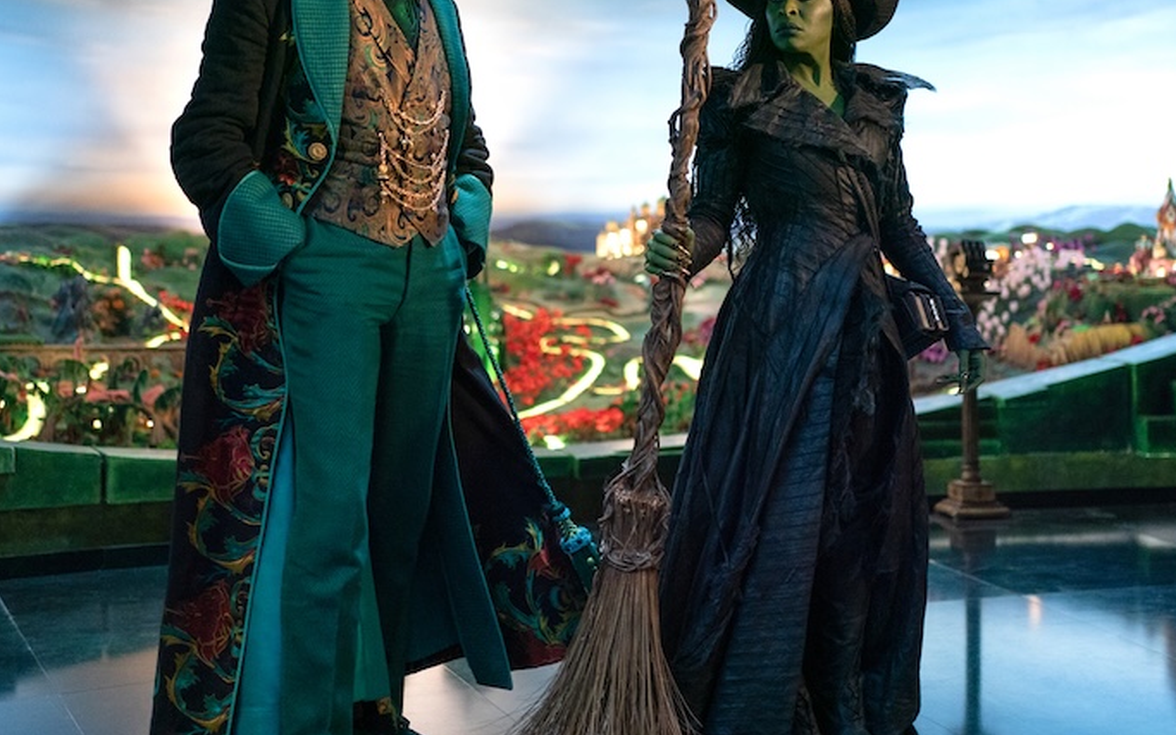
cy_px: 260
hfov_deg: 42.6
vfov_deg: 27.3
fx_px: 1506
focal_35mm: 47
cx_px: 627
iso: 2500
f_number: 1.8
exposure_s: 1/160
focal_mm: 35
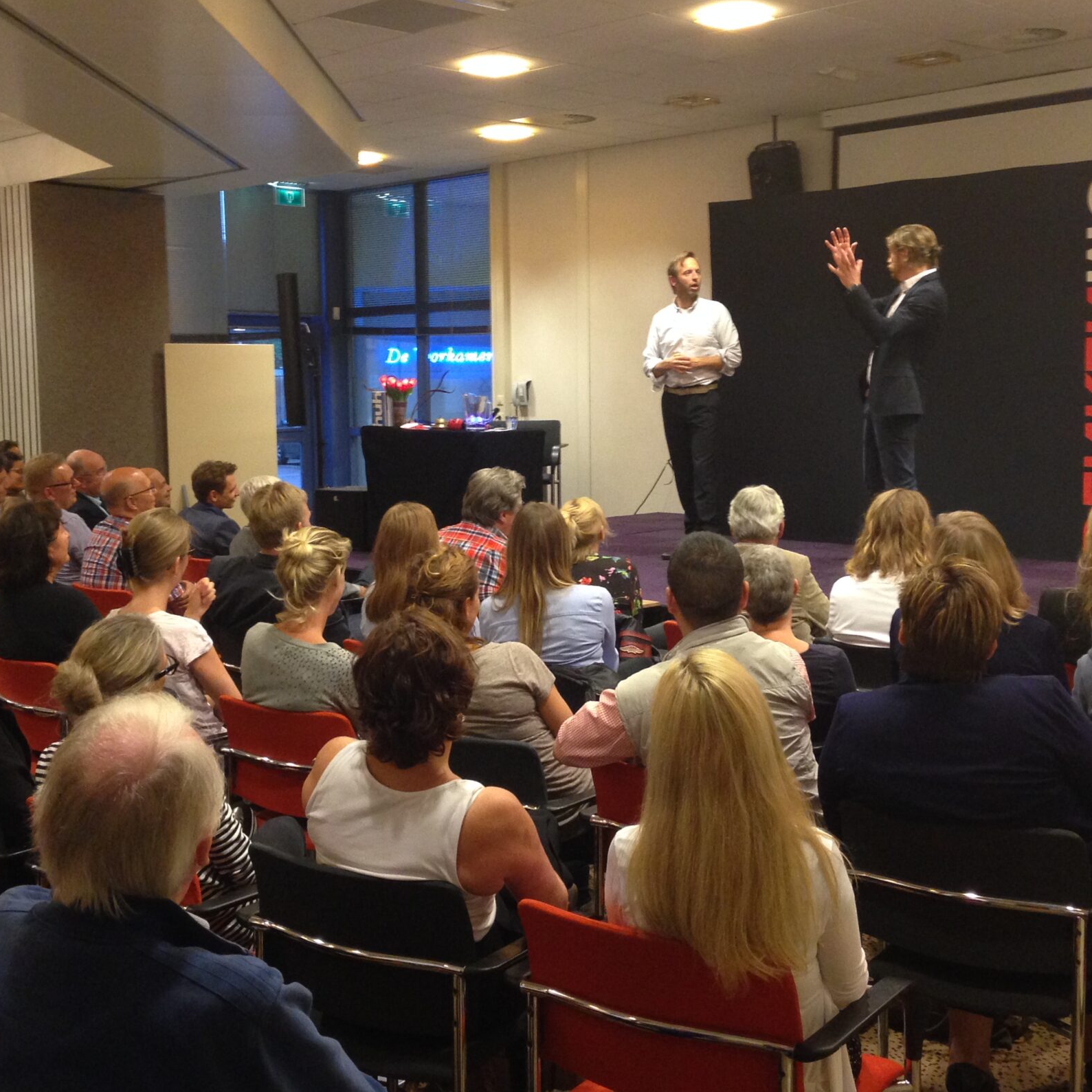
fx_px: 1677
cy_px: 548
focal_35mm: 47
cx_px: 520
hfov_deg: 36.1
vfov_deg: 36.1
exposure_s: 1/20
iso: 200
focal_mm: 4.12
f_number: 2.4
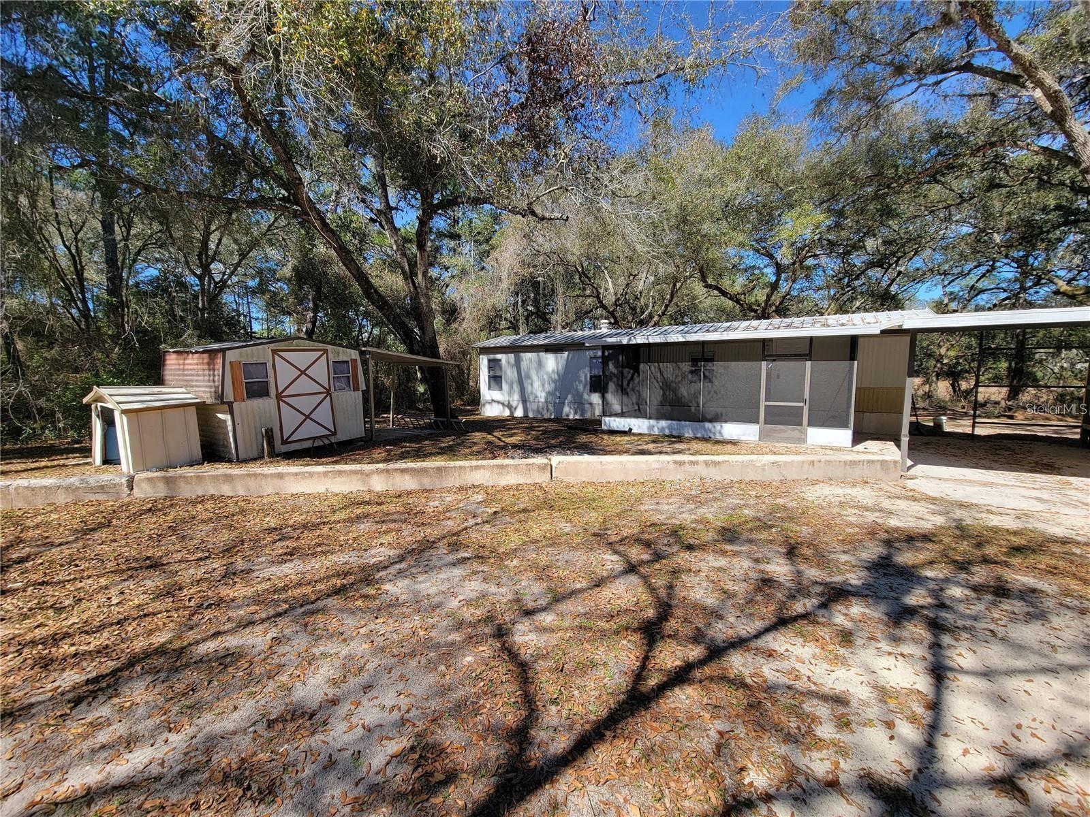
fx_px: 409
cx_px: 545
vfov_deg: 89.9
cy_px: 408
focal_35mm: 13
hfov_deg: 106.2
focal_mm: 2.2
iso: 50
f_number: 2.2
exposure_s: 1/887
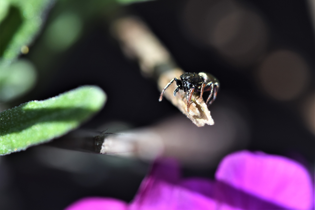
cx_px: 158
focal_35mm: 135
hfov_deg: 15.2
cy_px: 105
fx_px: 1181
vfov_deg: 10.2
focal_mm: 90
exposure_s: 1/250
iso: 320
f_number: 9
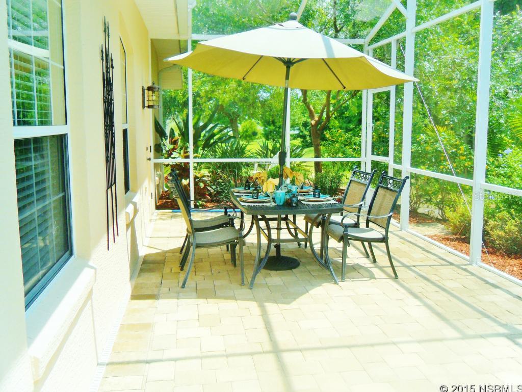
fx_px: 513
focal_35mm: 34
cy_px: 196
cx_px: 261
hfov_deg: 53.9
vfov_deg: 41.8
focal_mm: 6
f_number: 3.6
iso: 80
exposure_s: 1/350
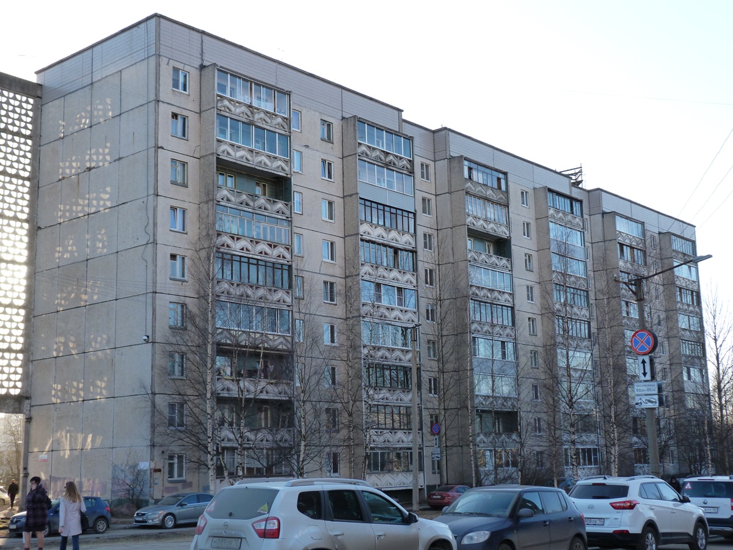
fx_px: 974
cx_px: 366
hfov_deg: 41.2
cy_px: 275
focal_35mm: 46
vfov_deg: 31.5
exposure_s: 1/125
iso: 125
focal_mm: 8.3
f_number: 4
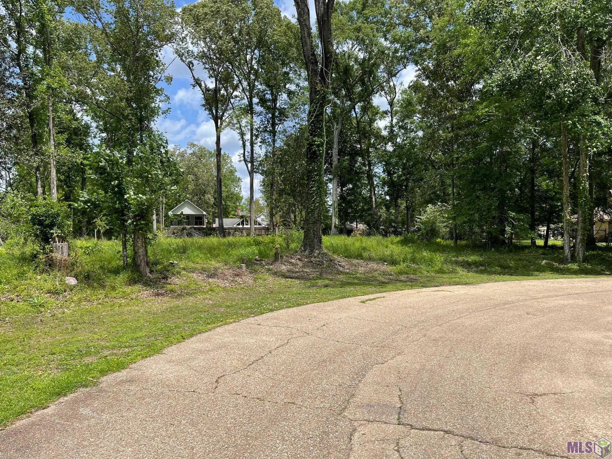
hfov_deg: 67.3
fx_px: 460
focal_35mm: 26
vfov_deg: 53.1
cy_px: 230
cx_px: 306
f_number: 1.6
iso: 32
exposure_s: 1/2433
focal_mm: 5.1
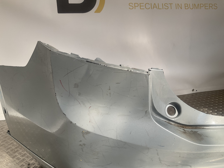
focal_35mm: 29
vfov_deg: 48.2
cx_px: 112
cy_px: 84
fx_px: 188
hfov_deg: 61.7
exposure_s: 1/770
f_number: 1.8
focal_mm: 3
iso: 16
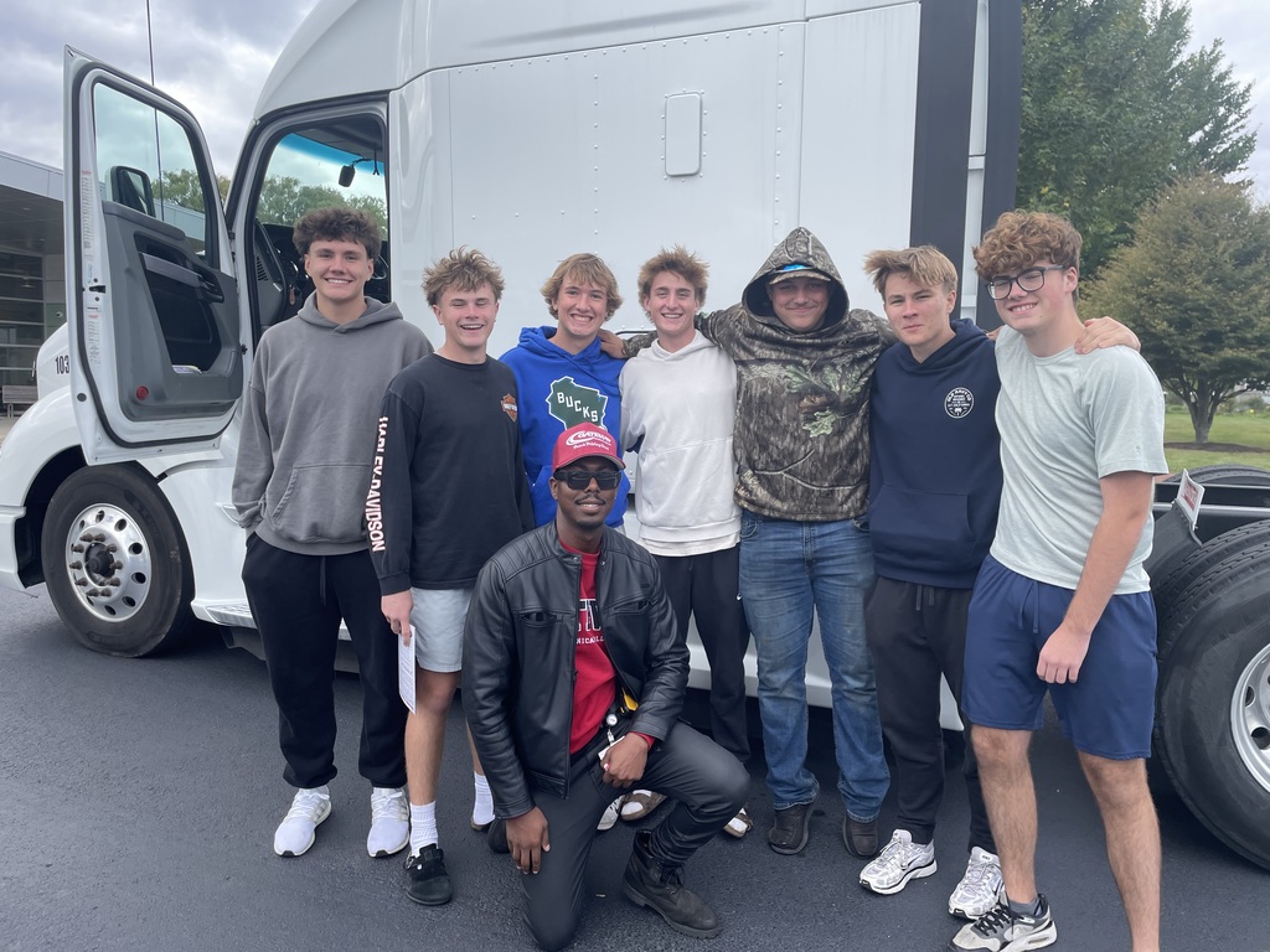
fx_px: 954
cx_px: 635
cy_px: 476
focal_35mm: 26
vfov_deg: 53.1
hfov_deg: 67.3
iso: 32
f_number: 1.6
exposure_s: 1/785
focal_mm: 4.2
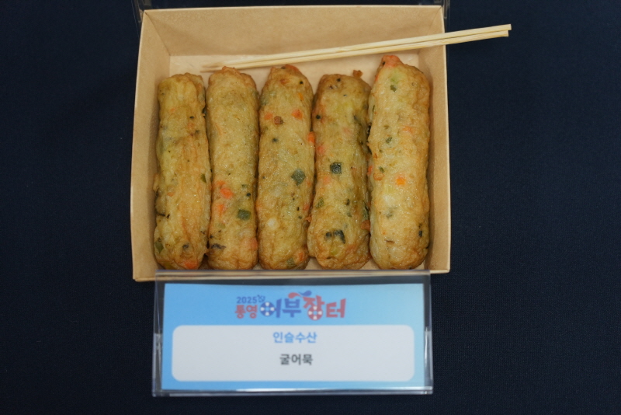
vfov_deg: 14.0
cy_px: 208
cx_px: 310
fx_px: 1691
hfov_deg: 20.8
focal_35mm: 98
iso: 800
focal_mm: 98
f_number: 4
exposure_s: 1/100
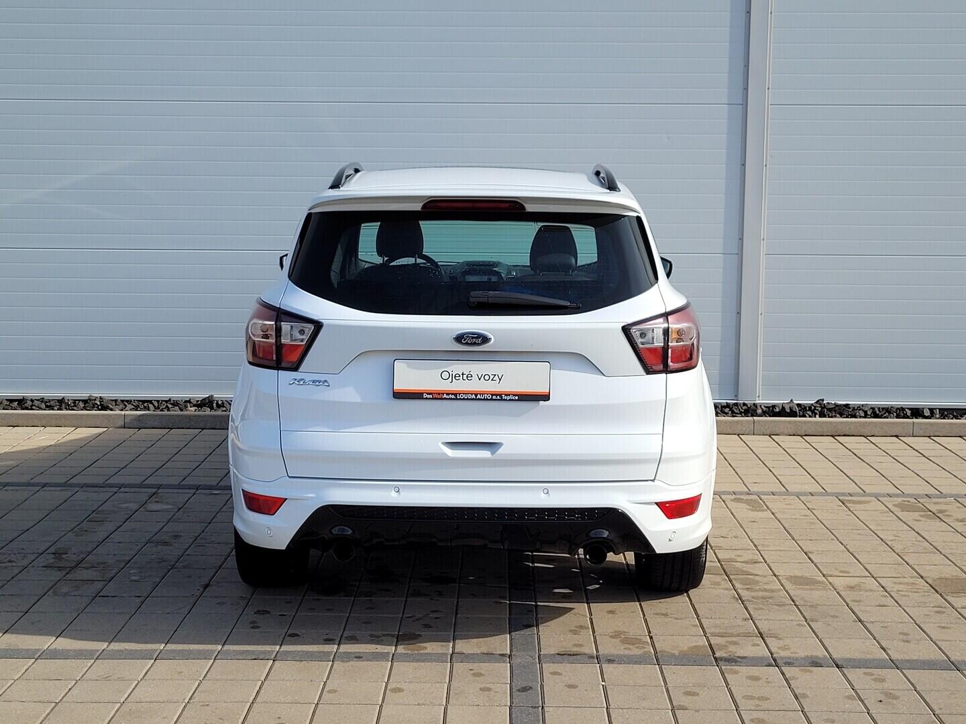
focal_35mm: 26
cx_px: 483
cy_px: 362
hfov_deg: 67.3
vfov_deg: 53.1
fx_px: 726
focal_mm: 5.4
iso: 40
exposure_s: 1/1718
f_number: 1.8
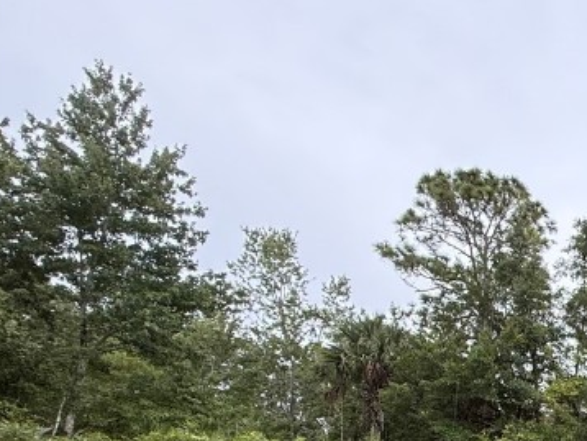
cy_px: 495
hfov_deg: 31.1
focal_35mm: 40
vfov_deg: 31.6
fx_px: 679
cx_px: 828
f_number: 2.2
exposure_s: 1/106
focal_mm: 2.22
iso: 64
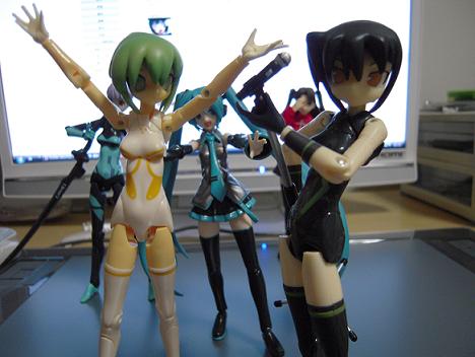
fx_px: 385
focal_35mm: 28
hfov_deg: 63.4
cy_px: 178
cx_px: 238
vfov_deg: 49.8
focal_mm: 5
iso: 400
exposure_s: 1/20
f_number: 2.7
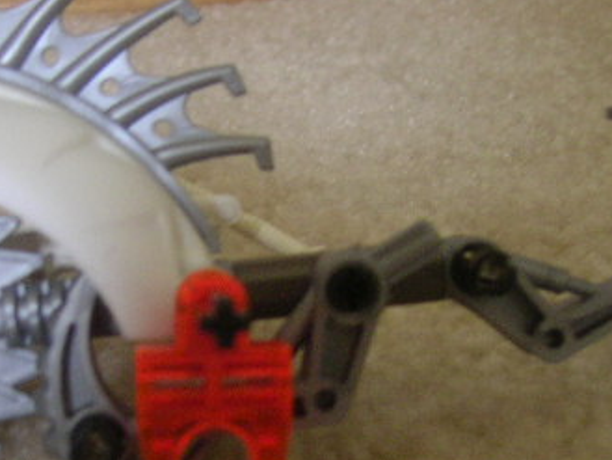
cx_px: 199
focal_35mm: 70
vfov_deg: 21.0
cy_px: 291
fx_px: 1238
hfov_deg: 27.6
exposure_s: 1/20.9
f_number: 2.8
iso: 100
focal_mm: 5.6
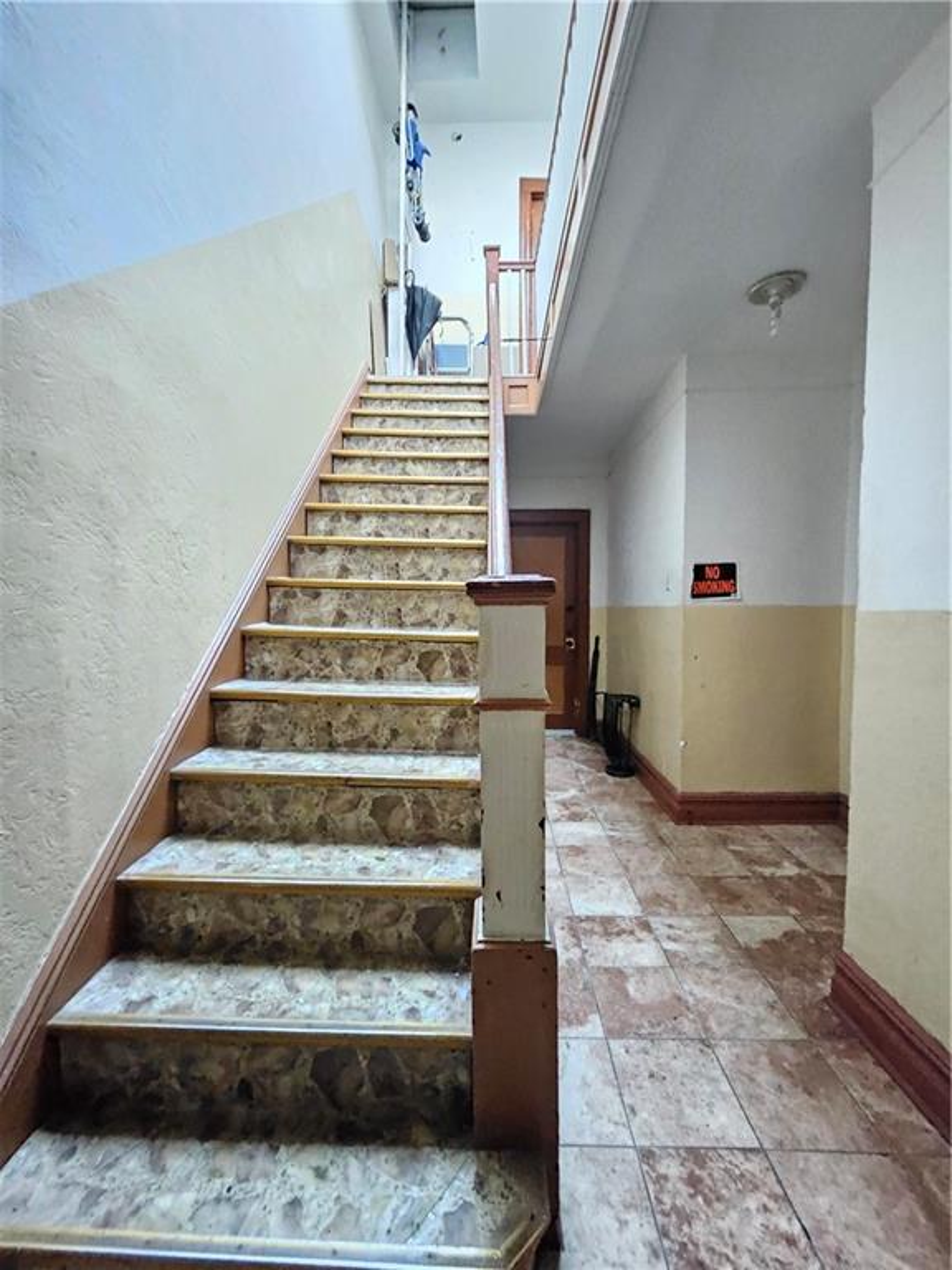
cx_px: 476
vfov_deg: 106.2
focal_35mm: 13
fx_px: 477
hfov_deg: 89.9
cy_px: 635
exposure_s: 1/24
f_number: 2.2
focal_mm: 1.74
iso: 2500
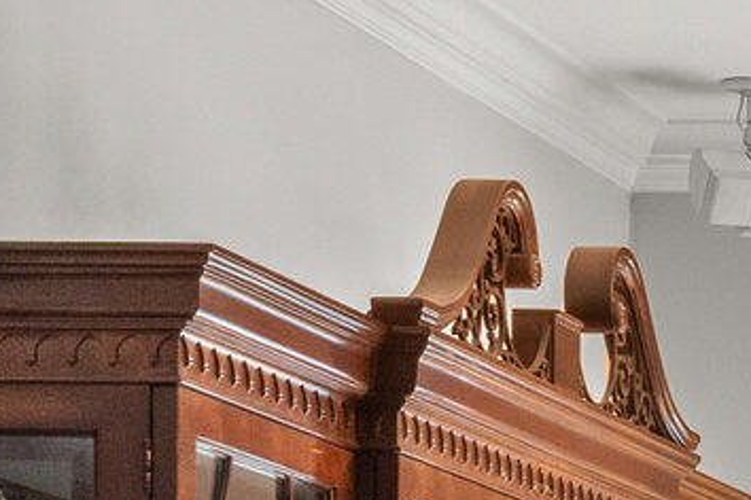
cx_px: 1892
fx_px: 4339
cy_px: 1022
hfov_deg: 8.8
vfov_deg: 6.4
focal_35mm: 208
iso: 500
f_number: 7.1
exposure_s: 1/8
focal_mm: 24
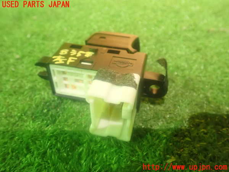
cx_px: 114
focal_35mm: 30
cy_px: 86
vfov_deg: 46.8
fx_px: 198
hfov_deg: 60.0
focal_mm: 5.5
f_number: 2.3
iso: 1600
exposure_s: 1/20
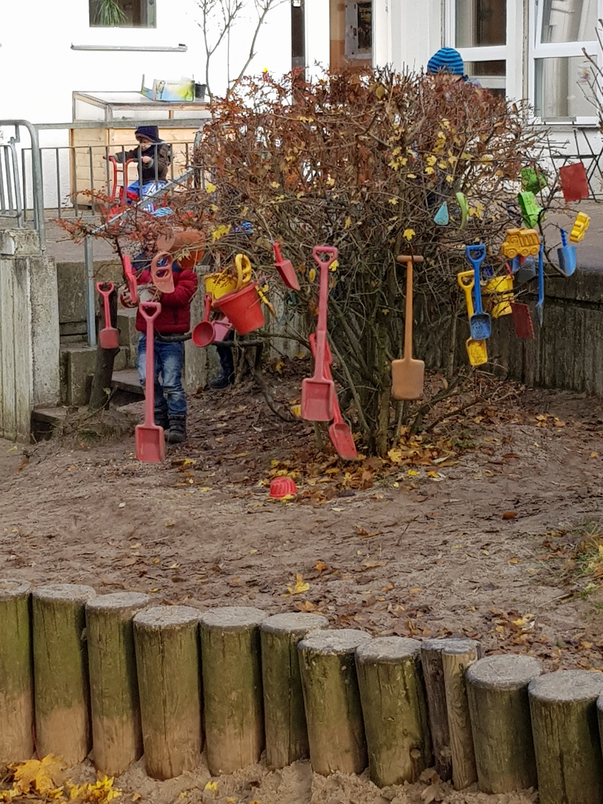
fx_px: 604
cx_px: 302
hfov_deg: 53.1
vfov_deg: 67.3
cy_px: 402
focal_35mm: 26
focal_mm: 4.2
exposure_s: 1/353
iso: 40
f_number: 1.7
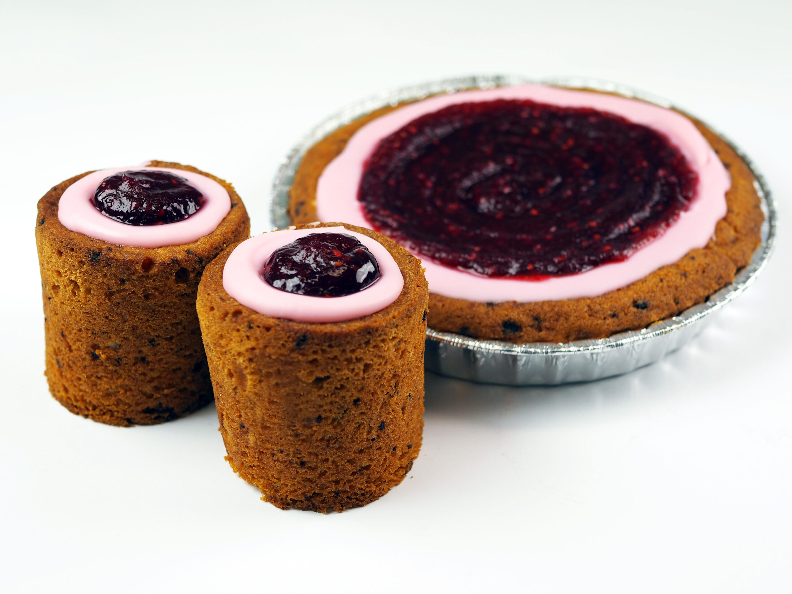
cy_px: 297
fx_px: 1144
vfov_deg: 29.1
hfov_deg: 38.2
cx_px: 396
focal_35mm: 50
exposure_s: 1/320
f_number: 3.5
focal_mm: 25
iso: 200
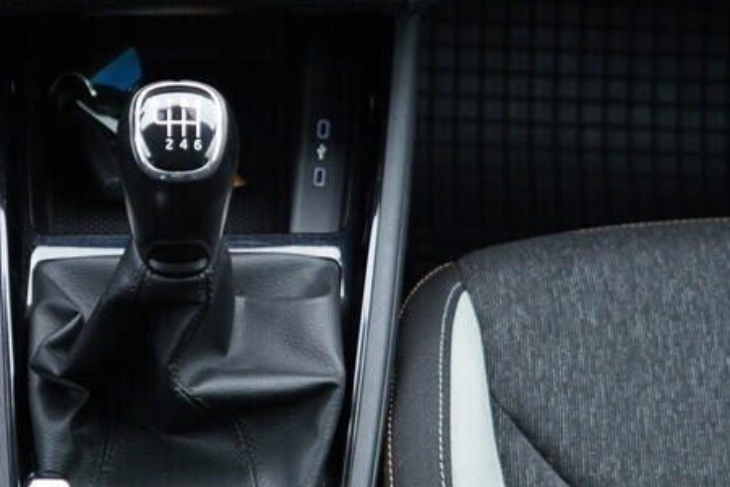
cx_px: 167
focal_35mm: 82
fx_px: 1663
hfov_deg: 24.4
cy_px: 277
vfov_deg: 16.6
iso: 400
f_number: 2.8
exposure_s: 1/40
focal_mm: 24
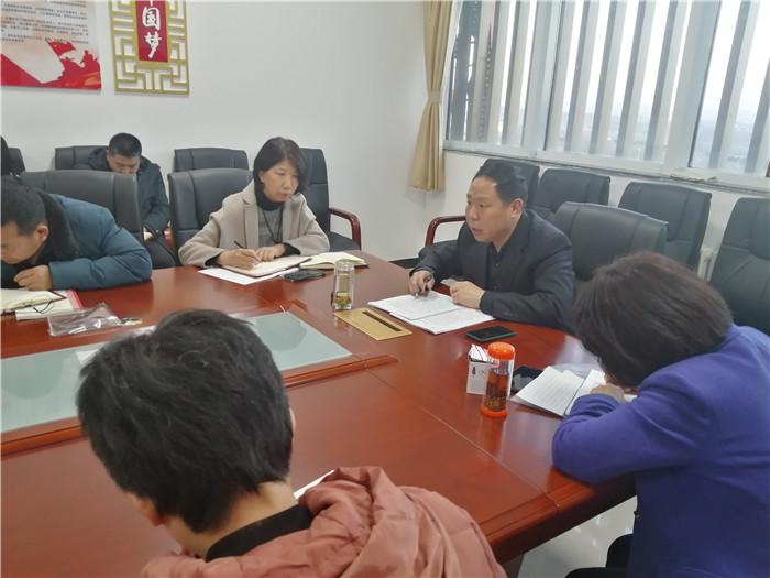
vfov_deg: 53.1
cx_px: 385
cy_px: 289
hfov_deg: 67.3
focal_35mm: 26
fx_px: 578
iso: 200
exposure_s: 1/33.3
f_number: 1.8
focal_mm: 3.64
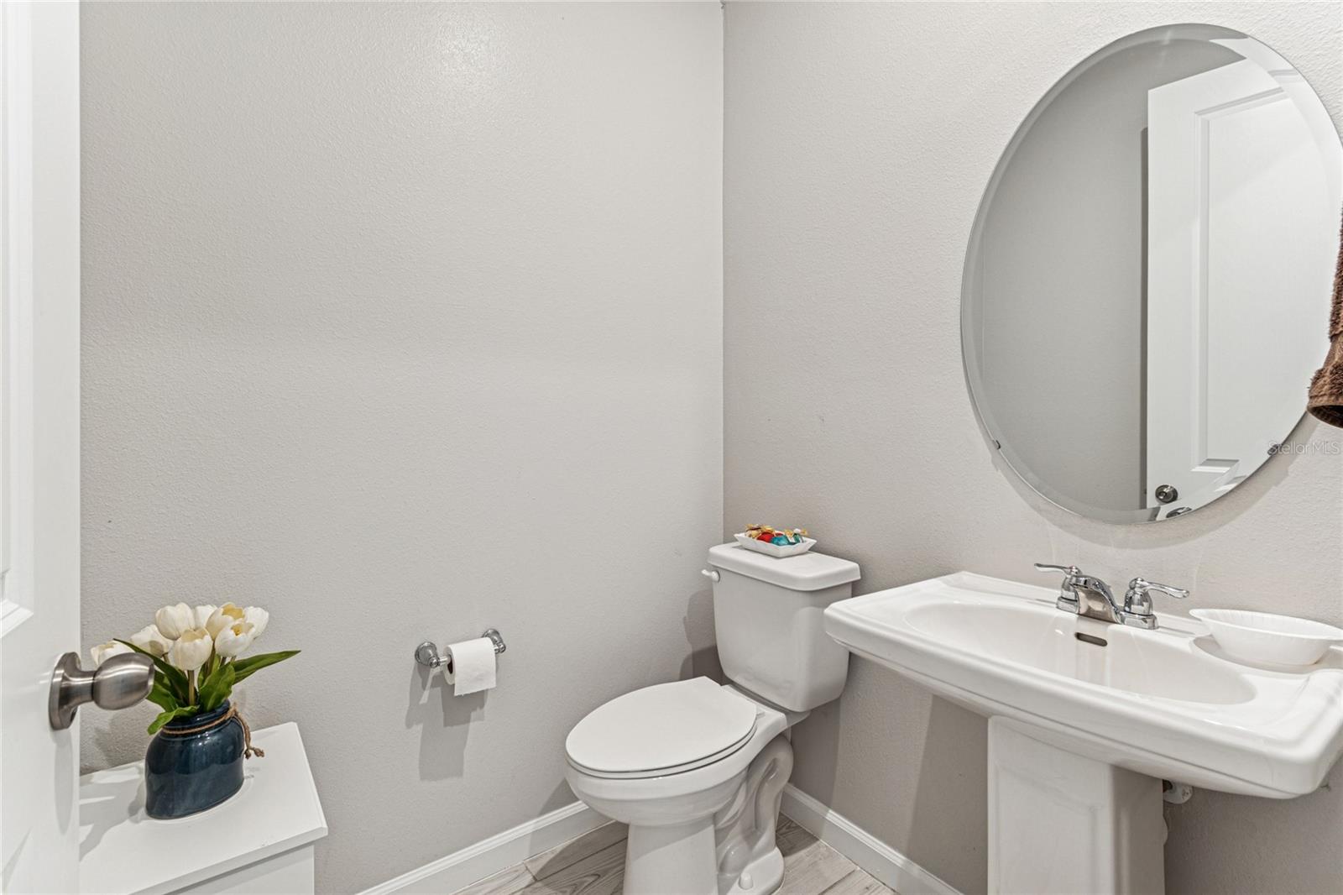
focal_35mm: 15
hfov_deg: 100.4
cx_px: 672
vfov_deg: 77.3
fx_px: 559
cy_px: 448
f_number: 7.1
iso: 100
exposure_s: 1/5
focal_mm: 10
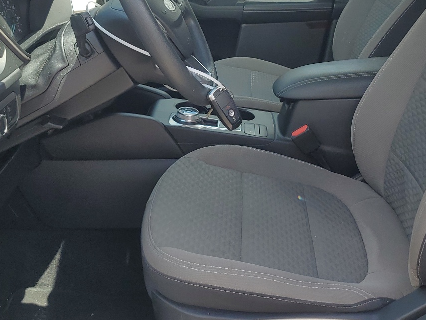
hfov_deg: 38.9
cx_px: 231
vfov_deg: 29.4
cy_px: 94
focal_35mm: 49
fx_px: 603
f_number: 1.5
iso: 50
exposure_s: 1/769
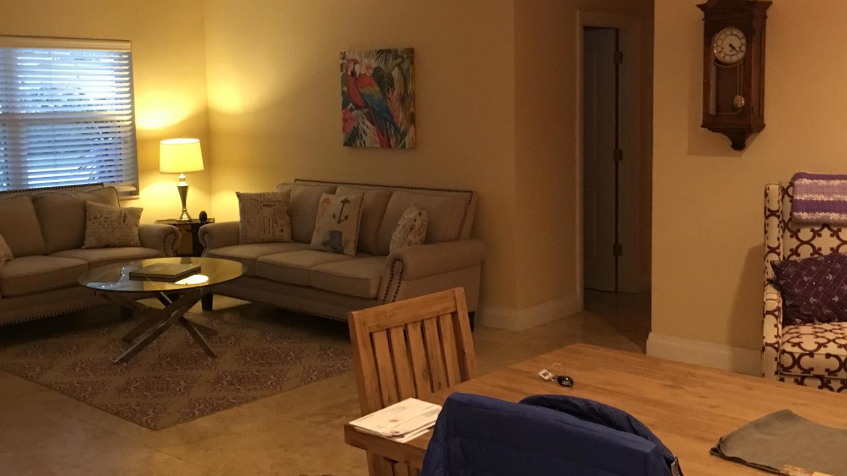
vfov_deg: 27.7
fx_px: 966
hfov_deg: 47.4
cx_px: 414
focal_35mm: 43
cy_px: 210
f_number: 2.2
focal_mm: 4.15
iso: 100
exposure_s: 1/15
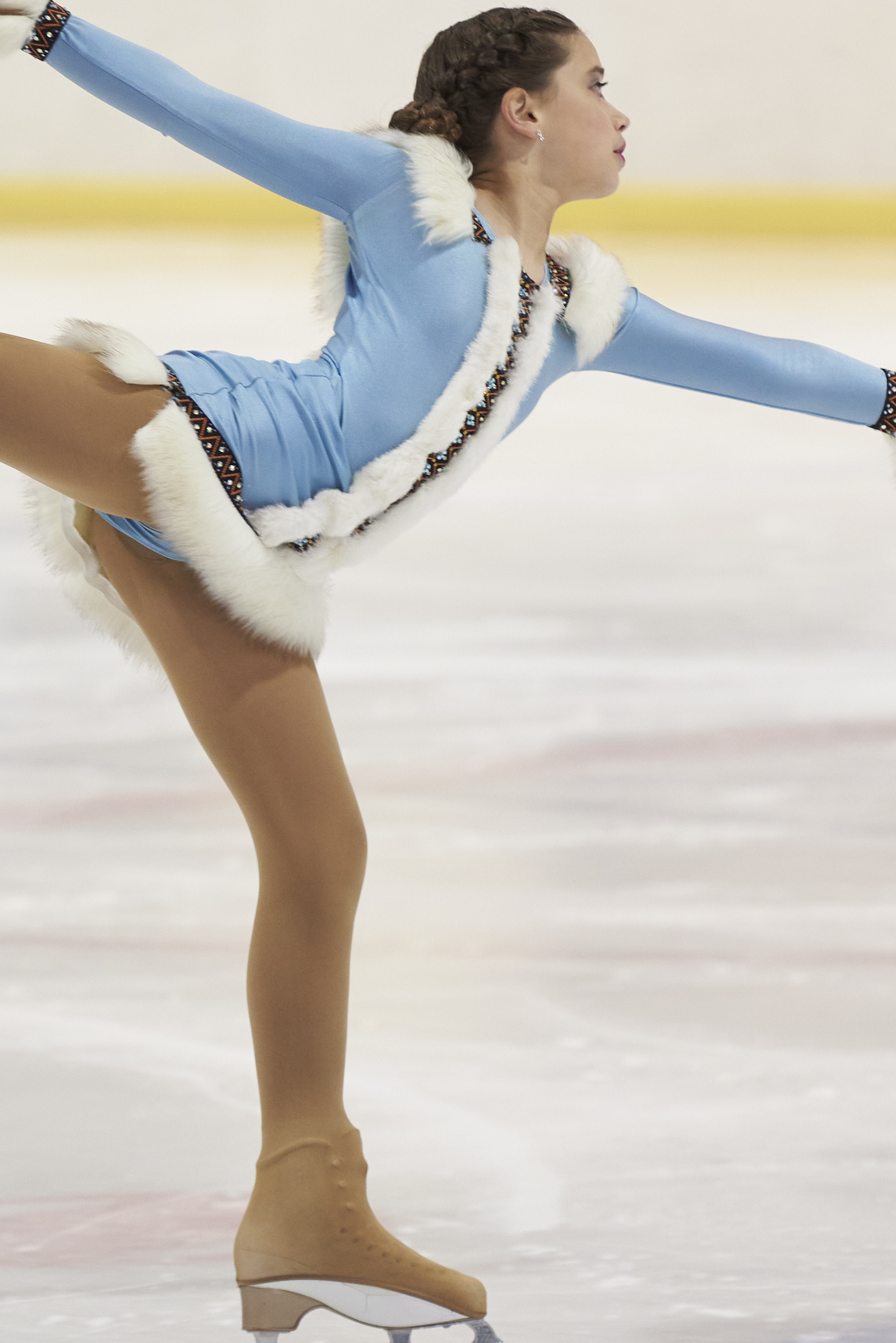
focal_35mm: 280
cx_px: 319
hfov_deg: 4.9
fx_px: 10445
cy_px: 397
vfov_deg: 7.3
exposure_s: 1/320
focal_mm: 140
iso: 2500
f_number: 2.8
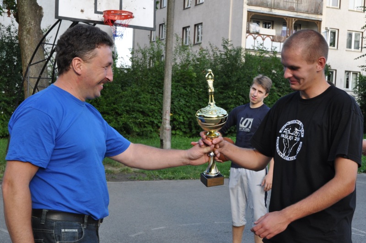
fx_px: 472
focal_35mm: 46
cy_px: 122
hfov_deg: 42.4
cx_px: 183
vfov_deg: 28.9
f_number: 7.1
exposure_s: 1/200
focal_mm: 31
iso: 400
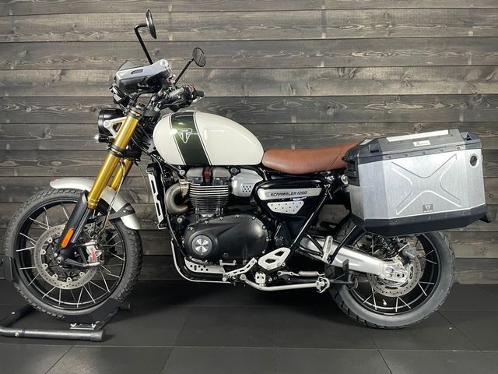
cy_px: 187
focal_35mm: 26
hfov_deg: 67.3
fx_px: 374
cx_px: 249
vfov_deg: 53.1
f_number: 1.6
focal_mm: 4.2
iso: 320
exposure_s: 1/50
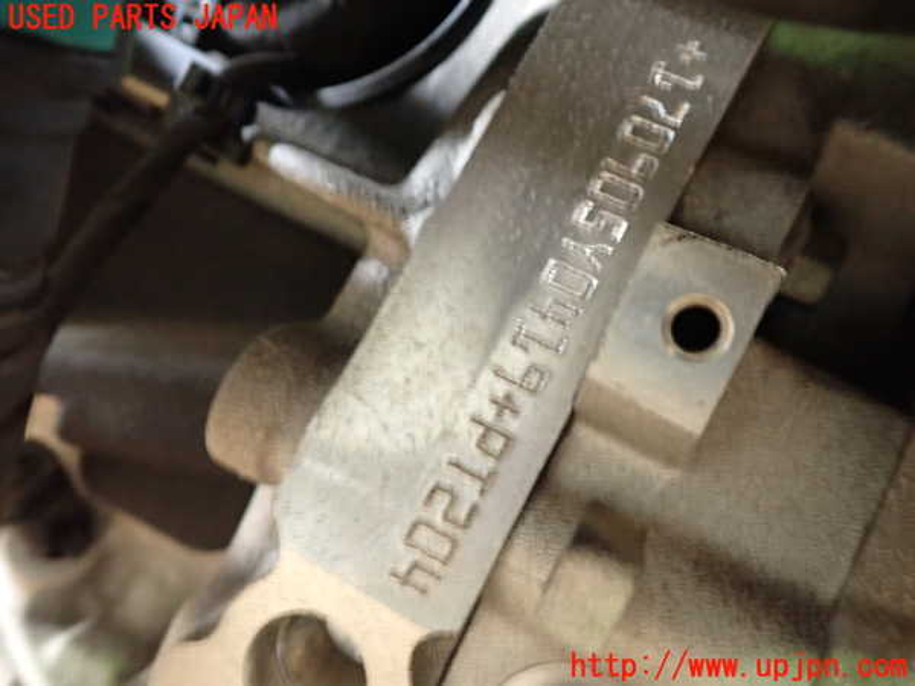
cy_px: 343
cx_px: 458
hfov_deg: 60.0
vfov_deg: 46.8
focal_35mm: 30
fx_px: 793
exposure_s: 1/8
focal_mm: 5.4
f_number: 2.3
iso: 800
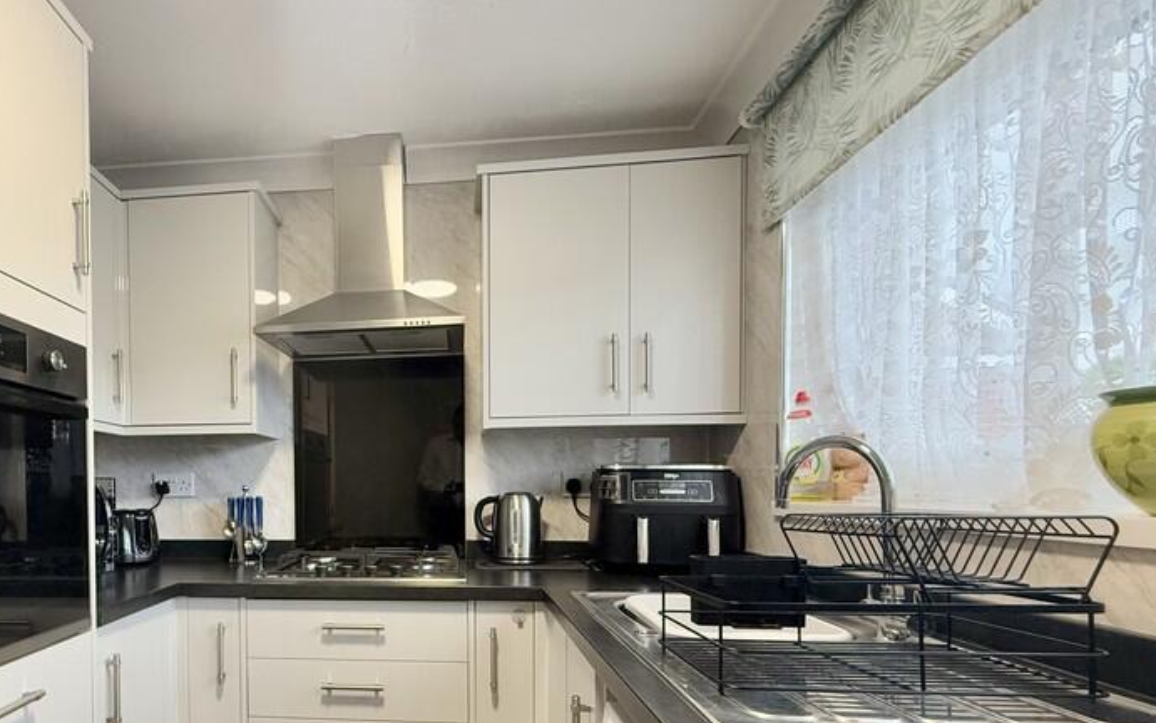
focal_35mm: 22
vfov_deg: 53.5
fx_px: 693
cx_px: 363
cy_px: 504
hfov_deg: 76.5
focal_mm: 2.22
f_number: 2.2
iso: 400
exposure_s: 1/100
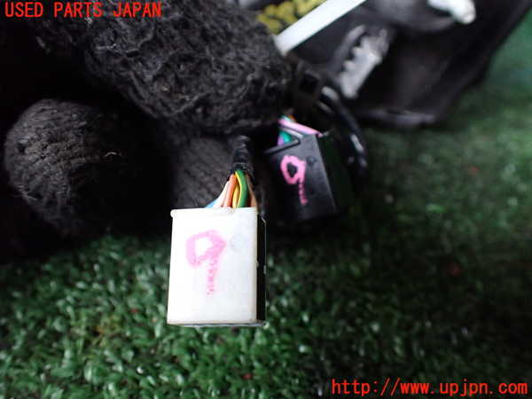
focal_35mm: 30
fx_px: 461
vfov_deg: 46.8
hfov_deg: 60.0
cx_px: 266
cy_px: 200
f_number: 2.3
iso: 800
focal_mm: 5.4
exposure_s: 1/125
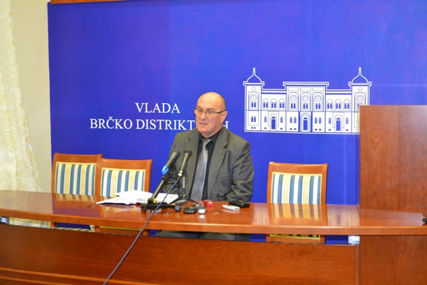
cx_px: 214
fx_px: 783
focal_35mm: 66
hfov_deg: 30.5
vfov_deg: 20.6
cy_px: 142
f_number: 5.3
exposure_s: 1/60
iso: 2000
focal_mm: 44
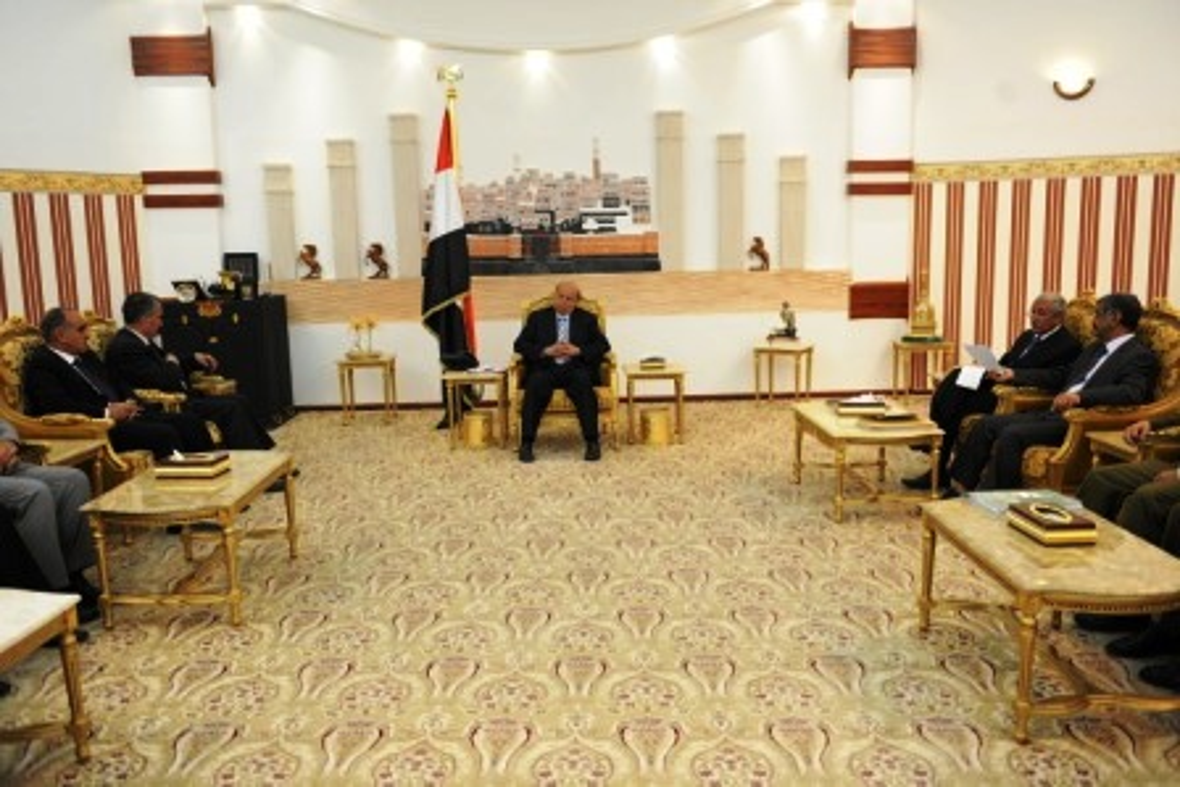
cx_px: 590
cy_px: 394
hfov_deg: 63.6
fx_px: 951
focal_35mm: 29
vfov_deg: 45.0
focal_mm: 29
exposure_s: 1/100
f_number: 3.2
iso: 800
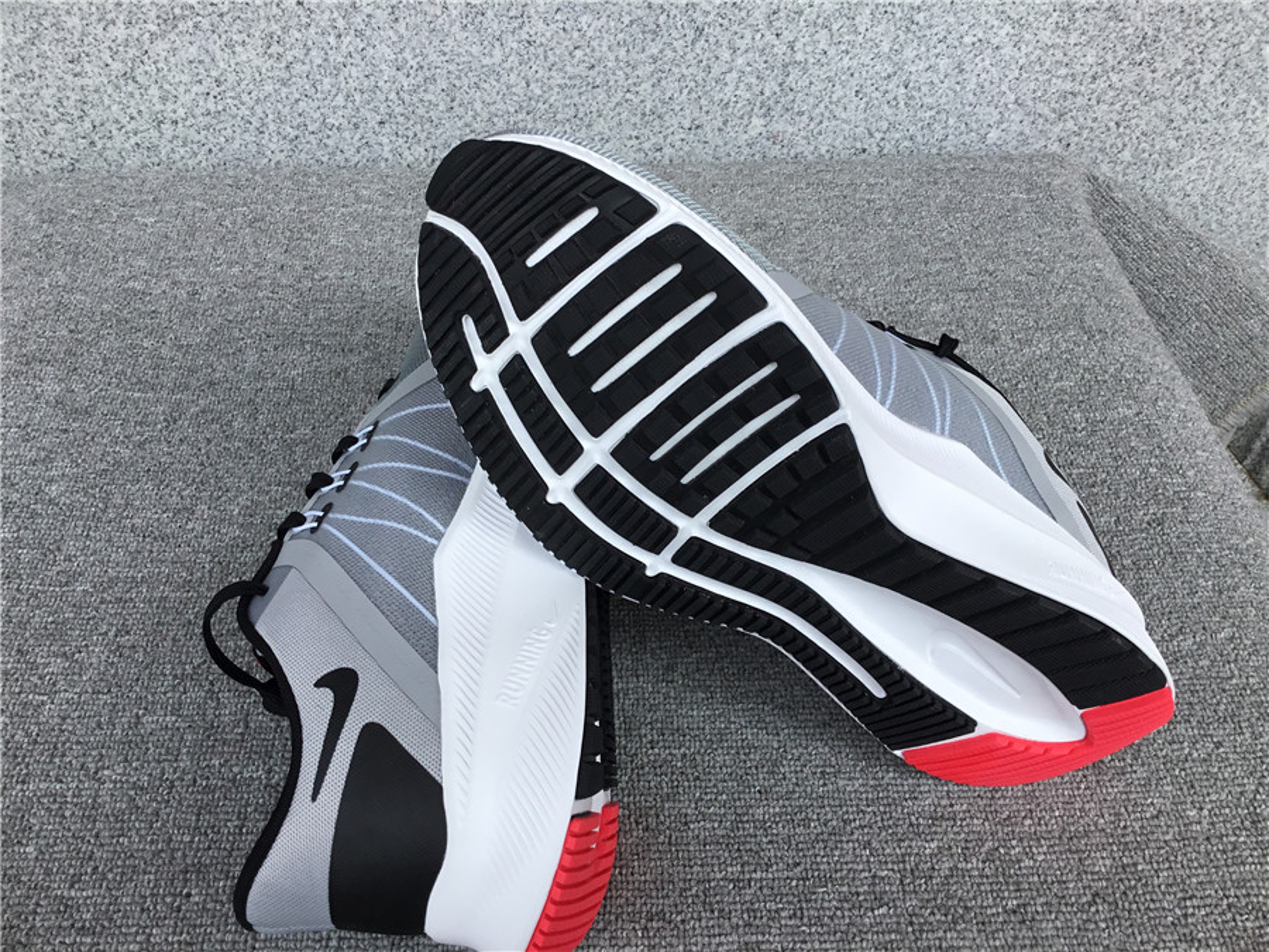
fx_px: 1136
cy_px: 476
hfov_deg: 58.4
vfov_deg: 45.4
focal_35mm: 31
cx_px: 634
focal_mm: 3.3
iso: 25
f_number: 2.4
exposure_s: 1/595
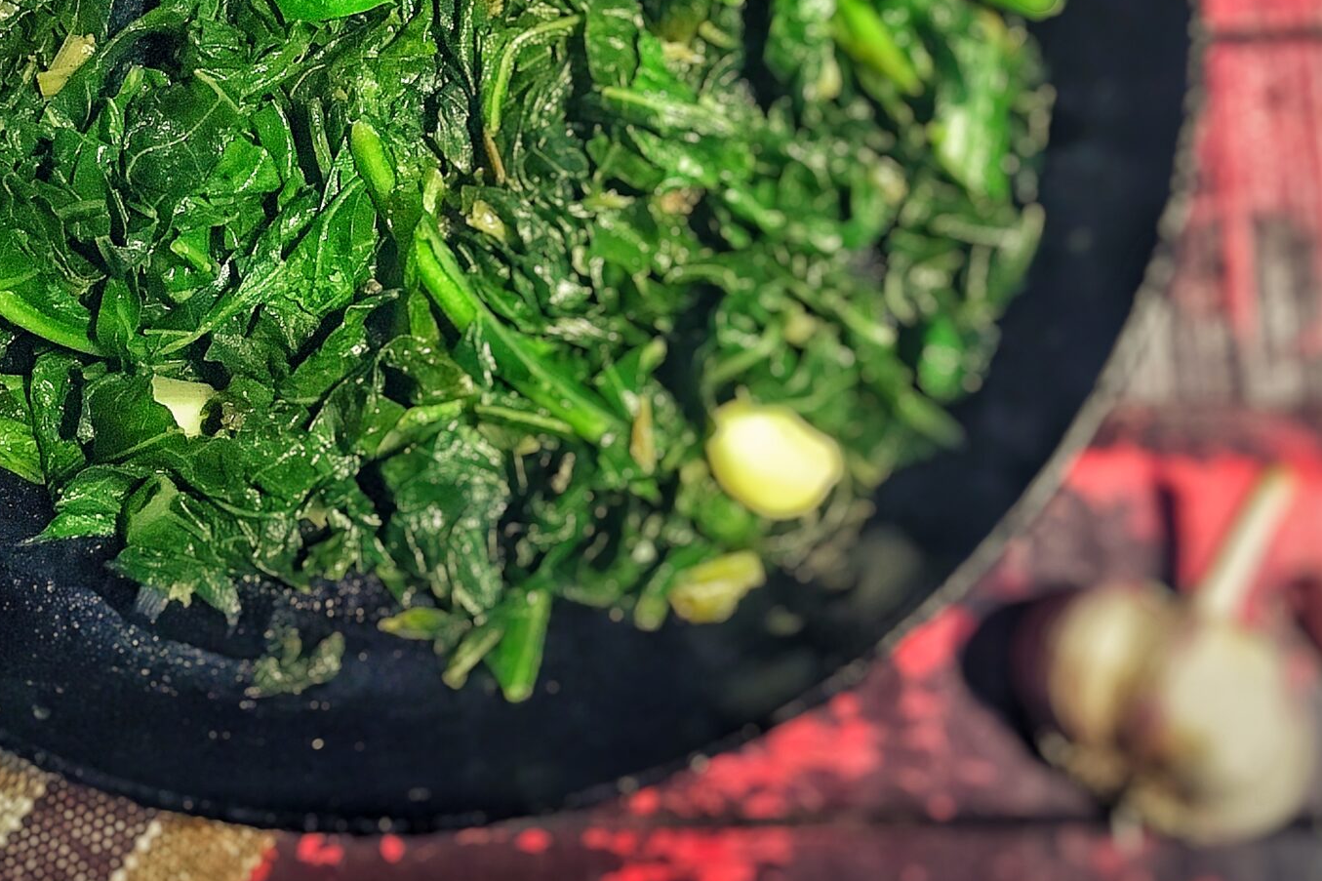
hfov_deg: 35.0
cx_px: 598
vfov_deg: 22.8
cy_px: -15
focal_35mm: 57
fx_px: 2093
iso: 400
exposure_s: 1/15
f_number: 2.2
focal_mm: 4.15
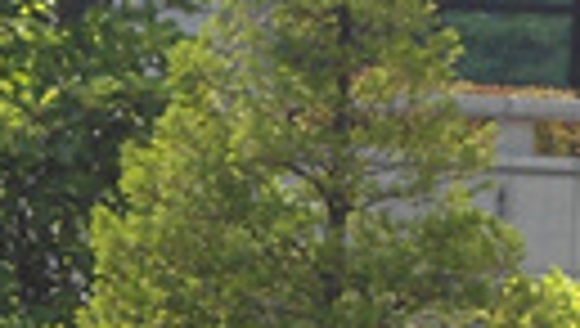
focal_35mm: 425
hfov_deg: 5.0
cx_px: 778
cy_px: 777
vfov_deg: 2.8
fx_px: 6546
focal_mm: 11.2
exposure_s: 1/400
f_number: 4.2
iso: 80
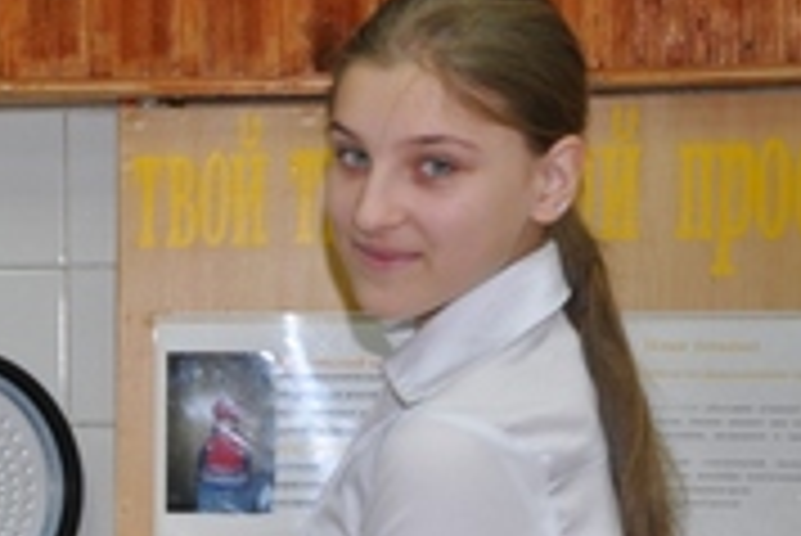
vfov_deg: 13.5
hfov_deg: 19.4
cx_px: -54
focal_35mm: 101
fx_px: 2249
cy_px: 414
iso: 500
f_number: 4.2
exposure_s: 1/60
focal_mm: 30
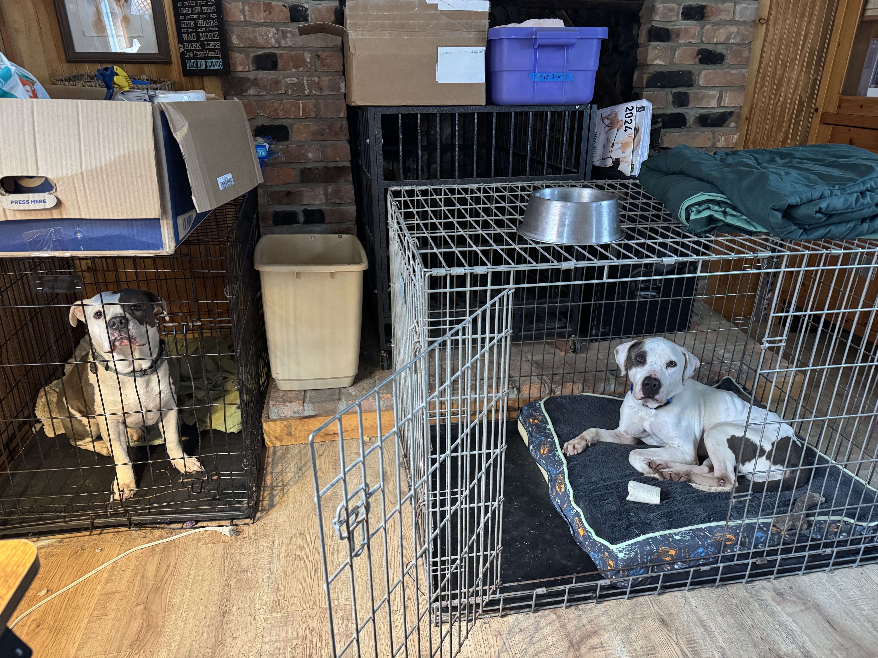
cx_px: 439
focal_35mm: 24
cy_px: 329
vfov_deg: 56.8
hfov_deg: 71.6
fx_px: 609
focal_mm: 6.76
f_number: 1.78
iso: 800
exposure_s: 1/40
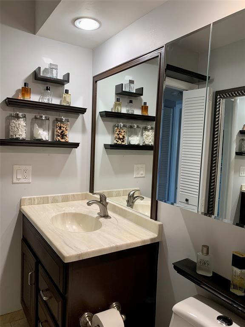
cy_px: 164
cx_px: 122
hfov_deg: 53.1
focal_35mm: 26
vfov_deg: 67.3
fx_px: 245
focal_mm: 4.25
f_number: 1.8
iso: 80
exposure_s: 1/60
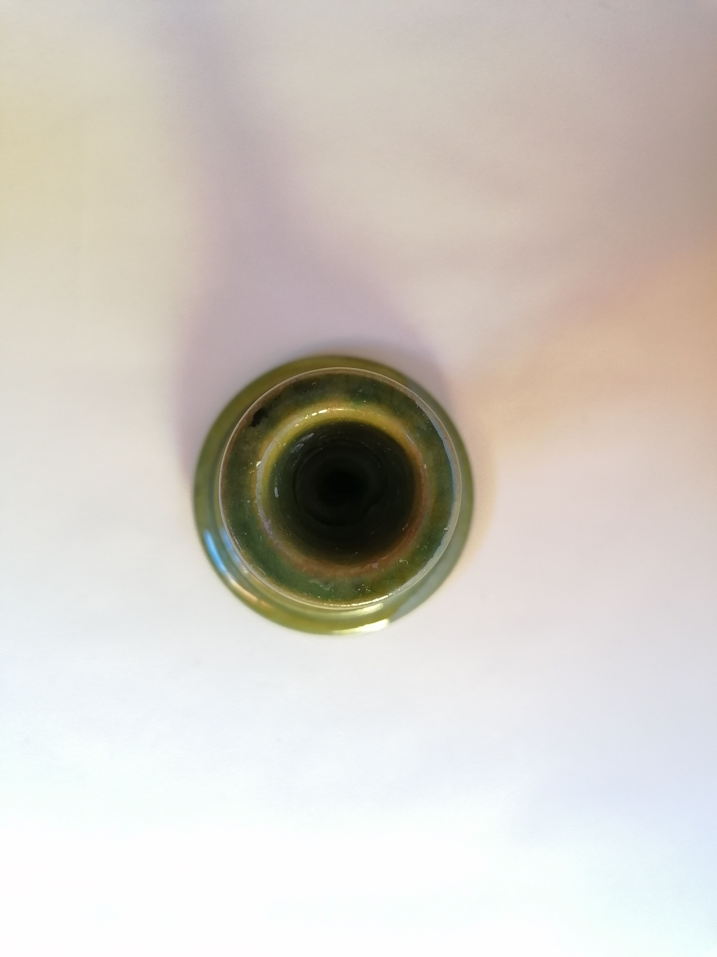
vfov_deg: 65.3
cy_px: 478
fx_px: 746
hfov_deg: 51.4
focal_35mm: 27
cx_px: 358
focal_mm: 4.75
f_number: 1.8
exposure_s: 1/33.3
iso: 160
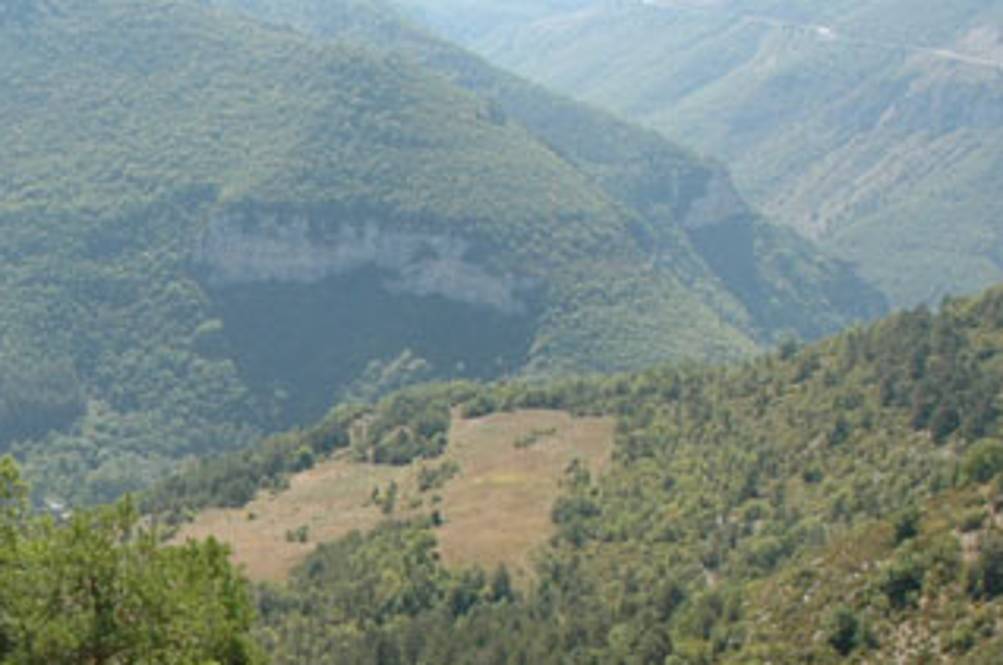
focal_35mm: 68
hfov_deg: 27.0
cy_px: 611
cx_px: -129
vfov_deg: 19.5
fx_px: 1892
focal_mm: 18
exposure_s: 1/100
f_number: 10
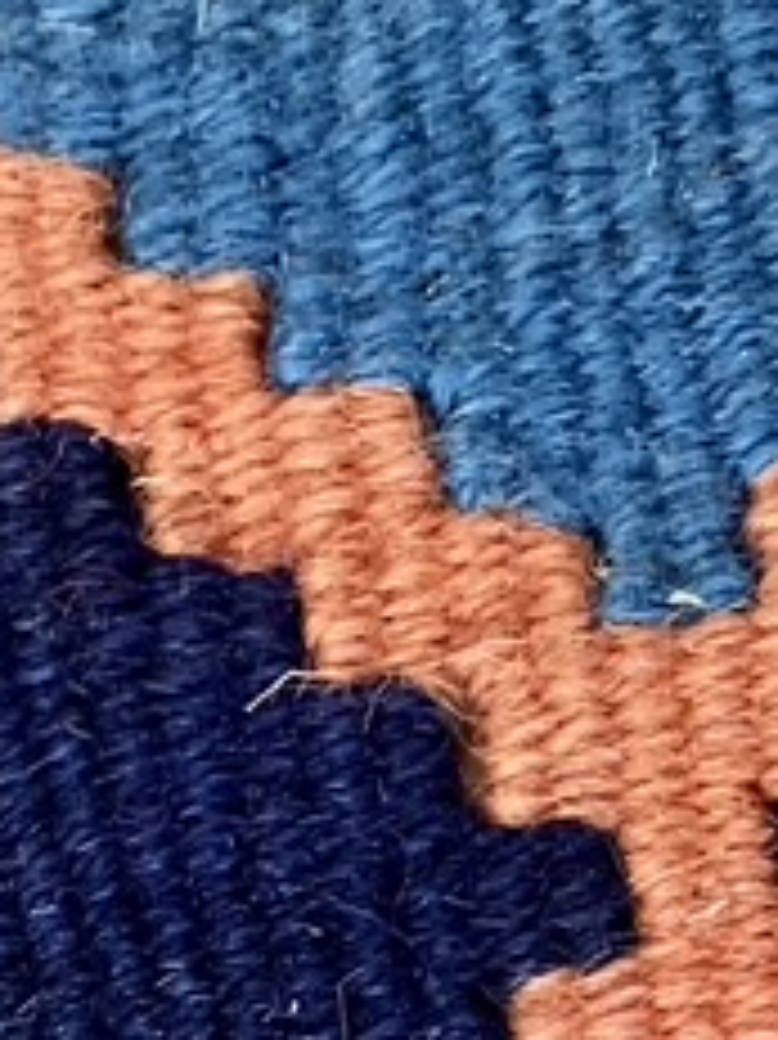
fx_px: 3719
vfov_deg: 14.5
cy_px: 1693
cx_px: 36
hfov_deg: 11.8
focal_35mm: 124
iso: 160
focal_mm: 3.99
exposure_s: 1/60
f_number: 1.8
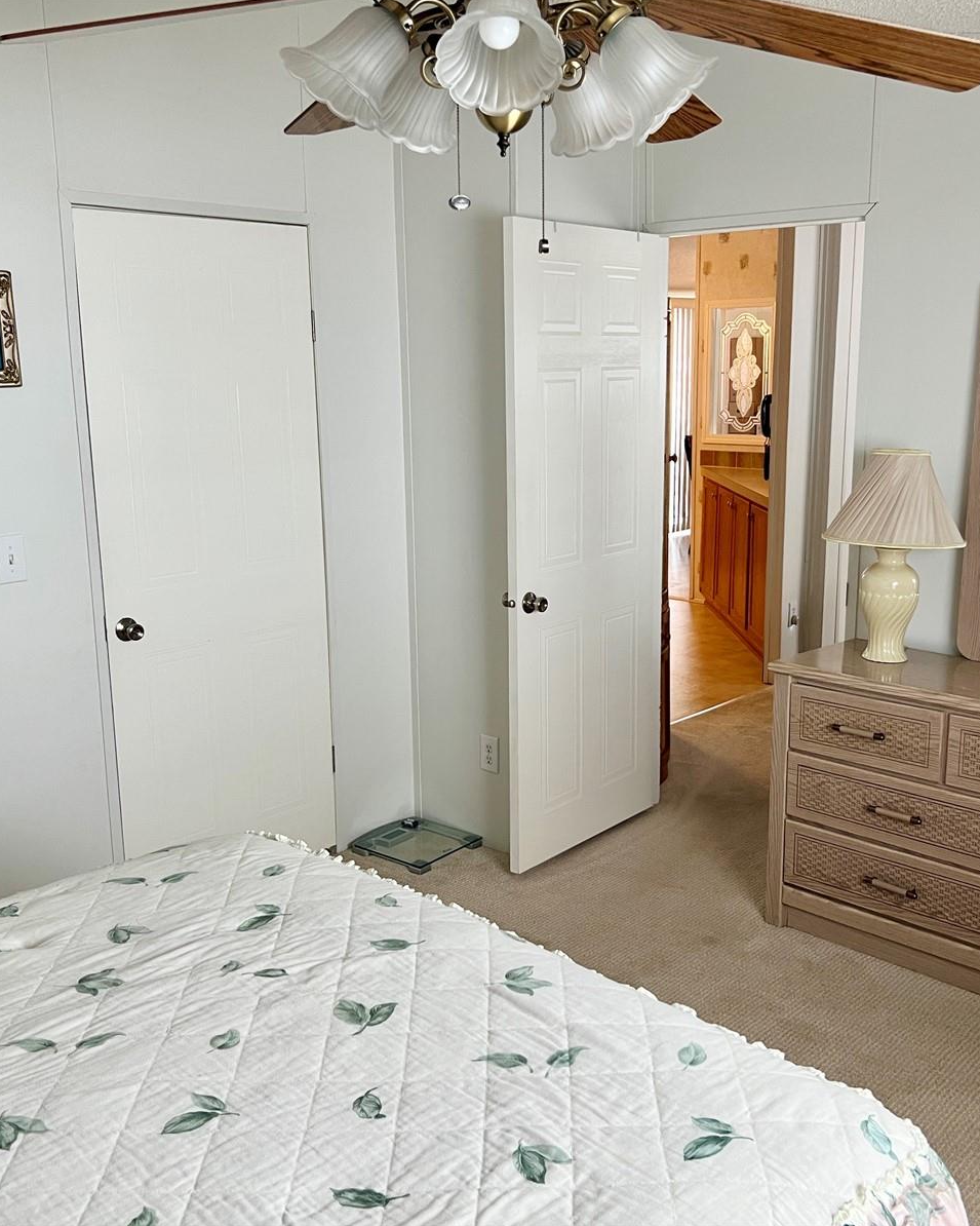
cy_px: 612
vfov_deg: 52.8
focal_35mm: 34
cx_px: 519
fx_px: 1233
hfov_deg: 43.3
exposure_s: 1/60
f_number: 1.5
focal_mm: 5.7
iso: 80
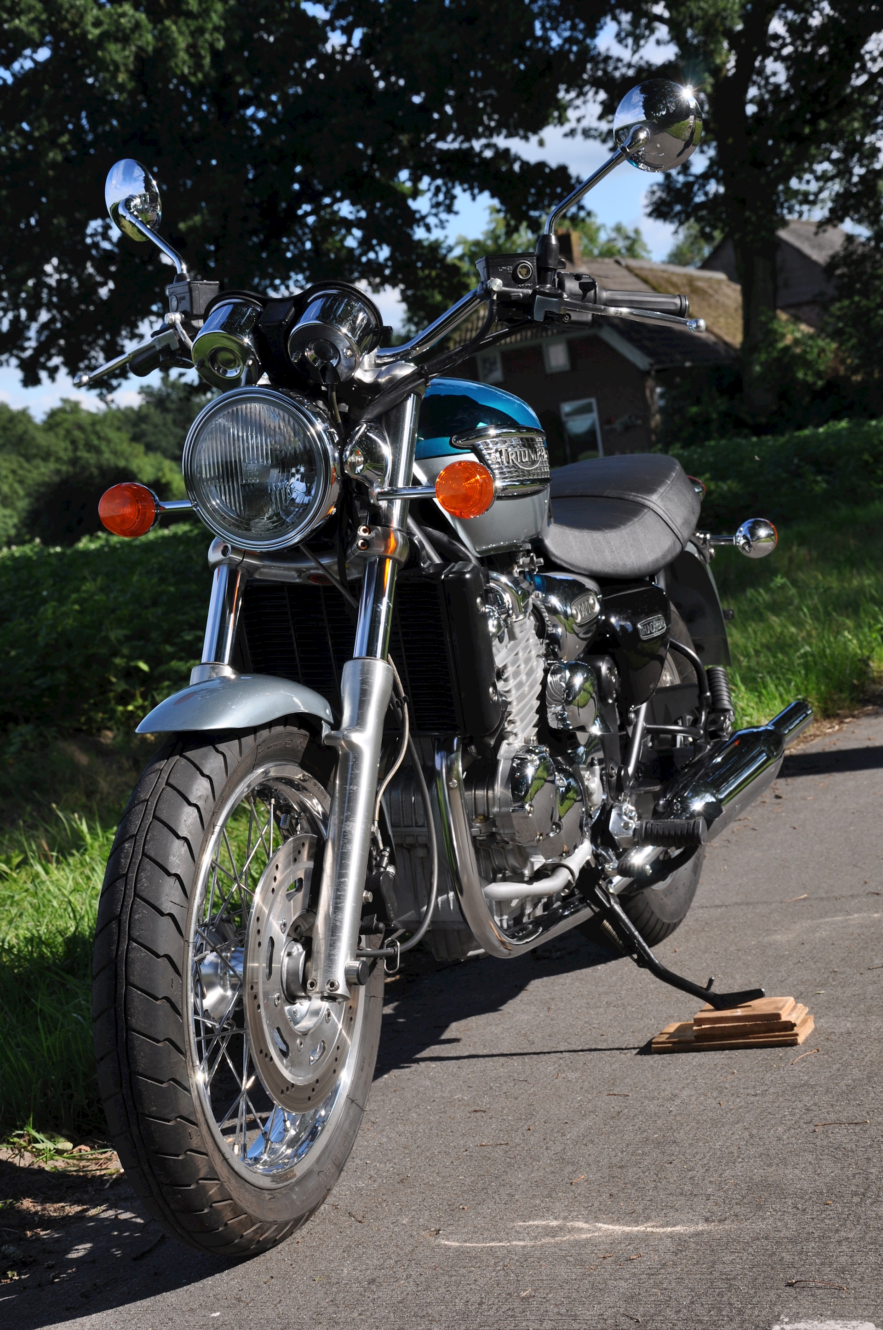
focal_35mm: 68
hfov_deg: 20.1
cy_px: 665
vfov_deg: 29.9
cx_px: 442
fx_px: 2490
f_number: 9
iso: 200
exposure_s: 1/320
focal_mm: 45
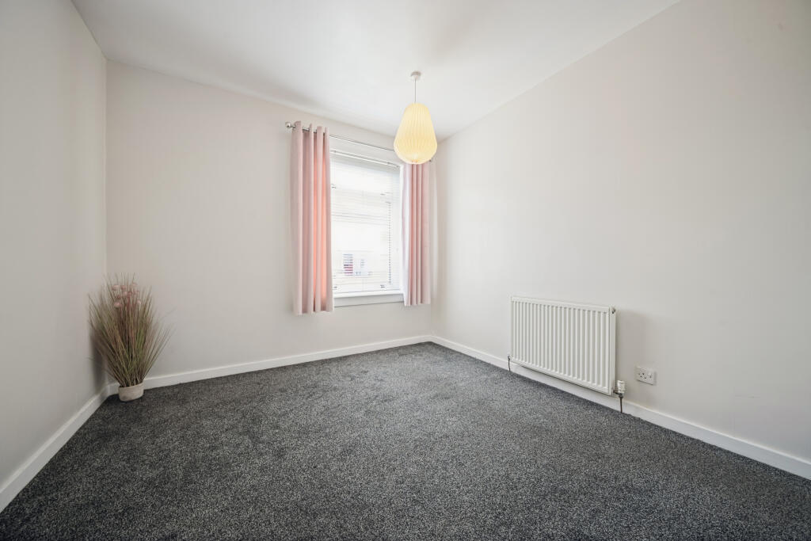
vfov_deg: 90.0
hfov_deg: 112.6
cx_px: 406
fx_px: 270
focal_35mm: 12
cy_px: 270
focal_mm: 12
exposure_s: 1/15
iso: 500
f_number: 8
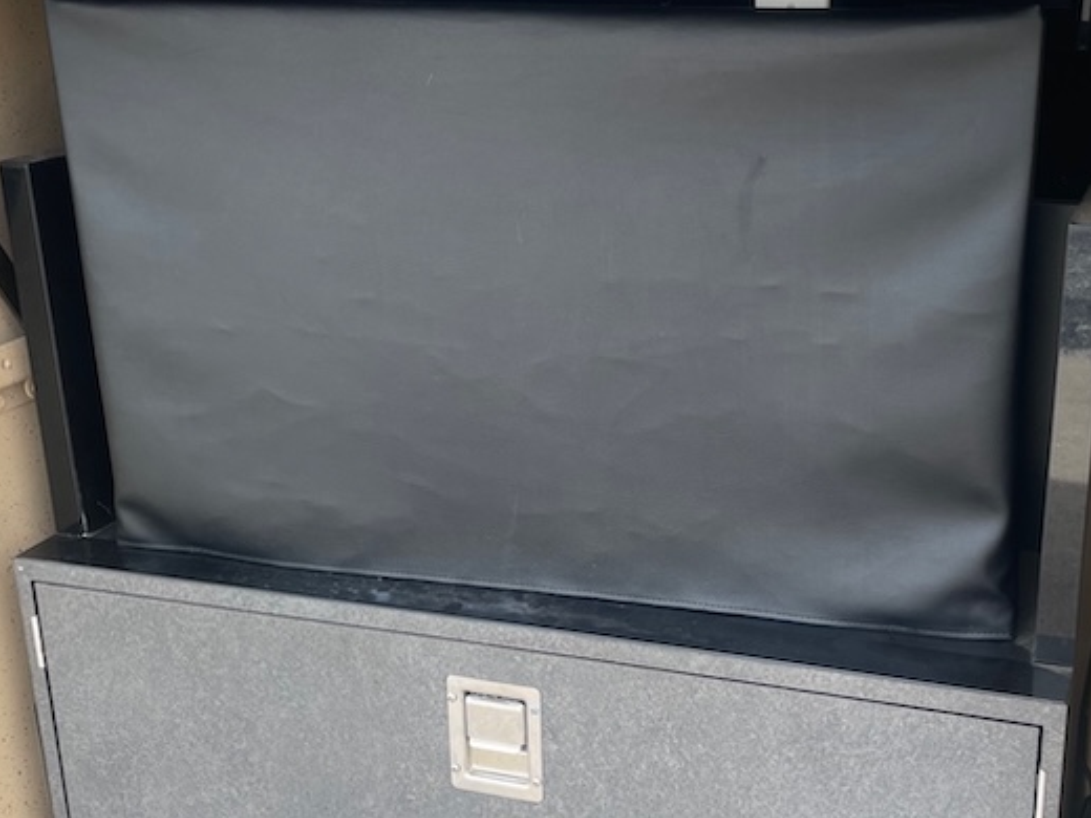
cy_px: 472
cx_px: 673
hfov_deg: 38.0
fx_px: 1576
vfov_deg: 29.1
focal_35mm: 50
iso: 32
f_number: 1.6
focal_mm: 4.2
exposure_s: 1/397
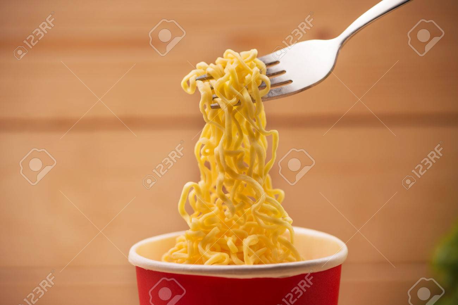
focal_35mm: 105
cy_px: 152
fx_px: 1336
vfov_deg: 13.0
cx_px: 229
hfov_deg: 19.5
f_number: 5.6
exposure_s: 1/160
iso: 100
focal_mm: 105
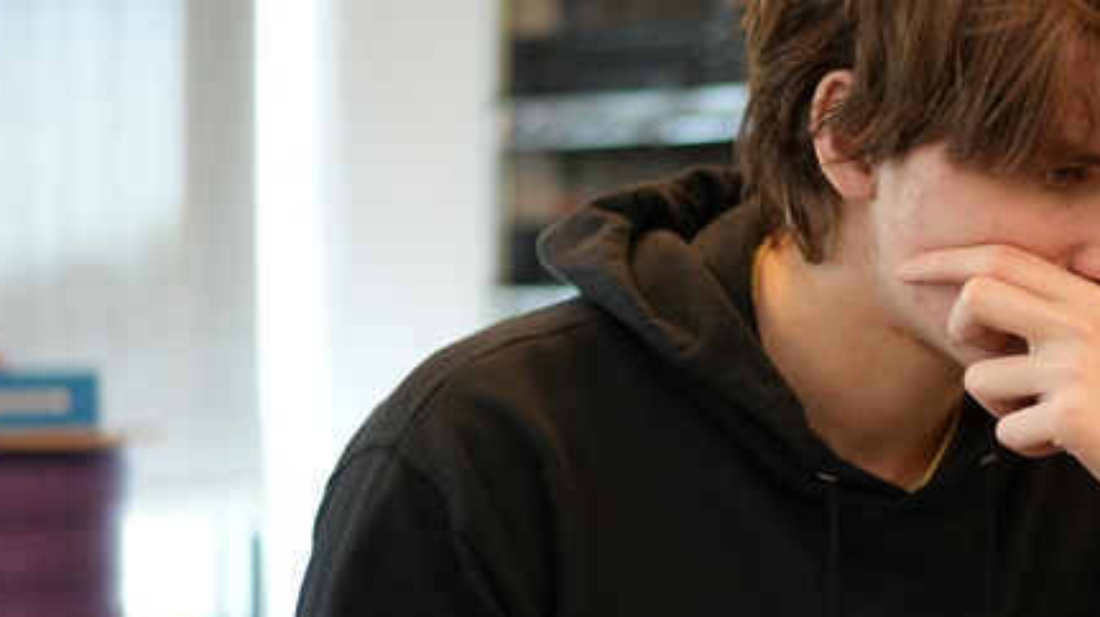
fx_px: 3994
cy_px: 422
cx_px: 1148
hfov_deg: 15.3
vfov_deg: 8.8
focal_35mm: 137
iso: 1000
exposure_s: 1/60
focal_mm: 55
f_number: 1.8
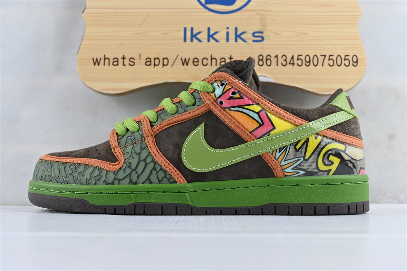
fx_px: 610
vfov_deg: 25.1
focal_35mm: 54
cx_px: 204
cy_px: 136
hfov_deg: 36.9
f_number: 5.3
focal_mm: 36
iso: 100
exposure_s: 1/30
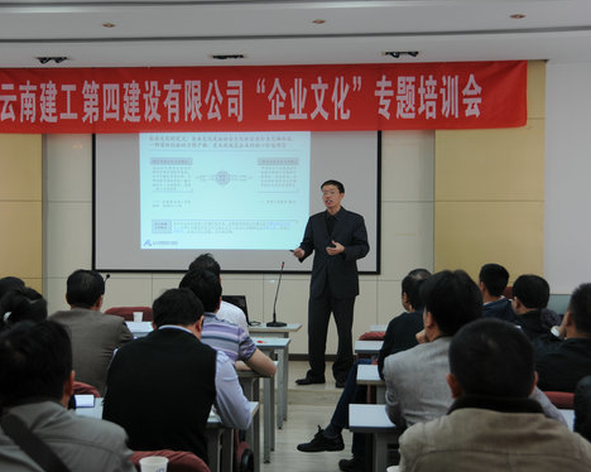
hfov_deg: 37.6
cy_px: 237
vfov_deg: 30.5
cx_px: 270
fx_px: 867
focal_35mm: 50
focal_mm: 29
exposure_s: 1/30
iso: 200
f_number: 4
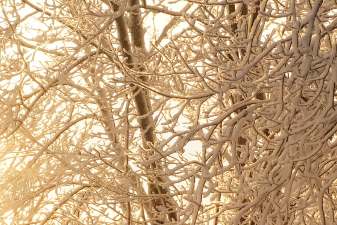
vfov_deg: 7.4
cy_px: 332
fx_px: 1713
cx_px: 169
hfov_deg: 11.2
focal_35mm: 183
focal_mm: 35
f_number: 16
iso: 160
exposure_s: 1/105
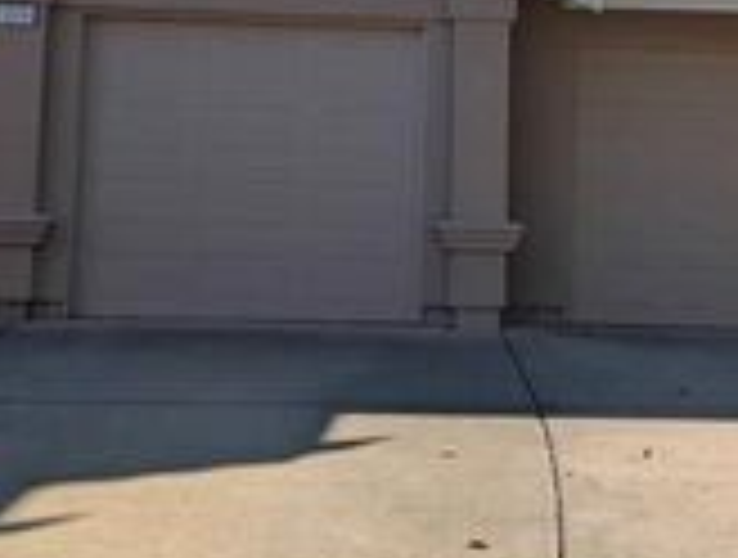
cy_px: 68
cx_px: 472
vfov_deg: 19.9
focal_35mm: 73
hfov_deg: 26.5
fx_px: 1561
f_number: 1.85
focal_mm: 6.81
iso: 31
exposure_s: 1/1029
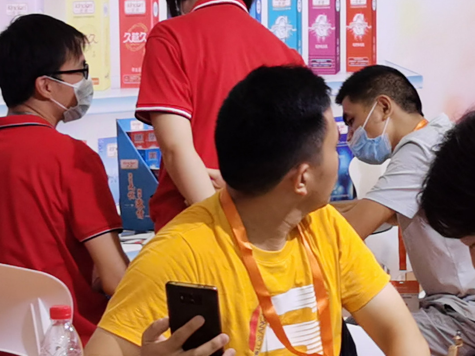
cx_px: 534
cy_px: 161
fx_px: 2044
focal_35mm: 149
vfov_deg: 10.0
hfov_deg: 13.0
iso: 100
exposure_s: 1/100
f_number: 1.6
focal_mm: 5.56
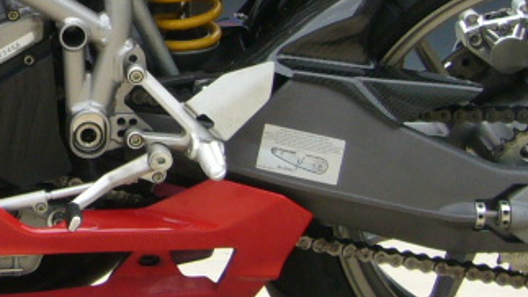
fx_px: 2115
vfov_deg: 8.0
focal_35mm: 151
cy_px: -47
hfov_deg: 13.8
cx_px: -96
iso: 80
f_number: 5.6
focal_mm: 5.8
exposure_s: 1/200
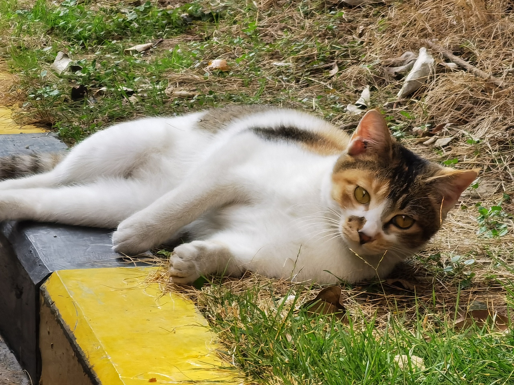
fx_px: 3504
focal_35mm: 236
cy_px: 192
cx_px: 257
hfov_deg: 8.4
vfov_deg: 6.3
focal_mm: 7.48
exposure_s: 1/273
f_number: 2.4
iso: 50
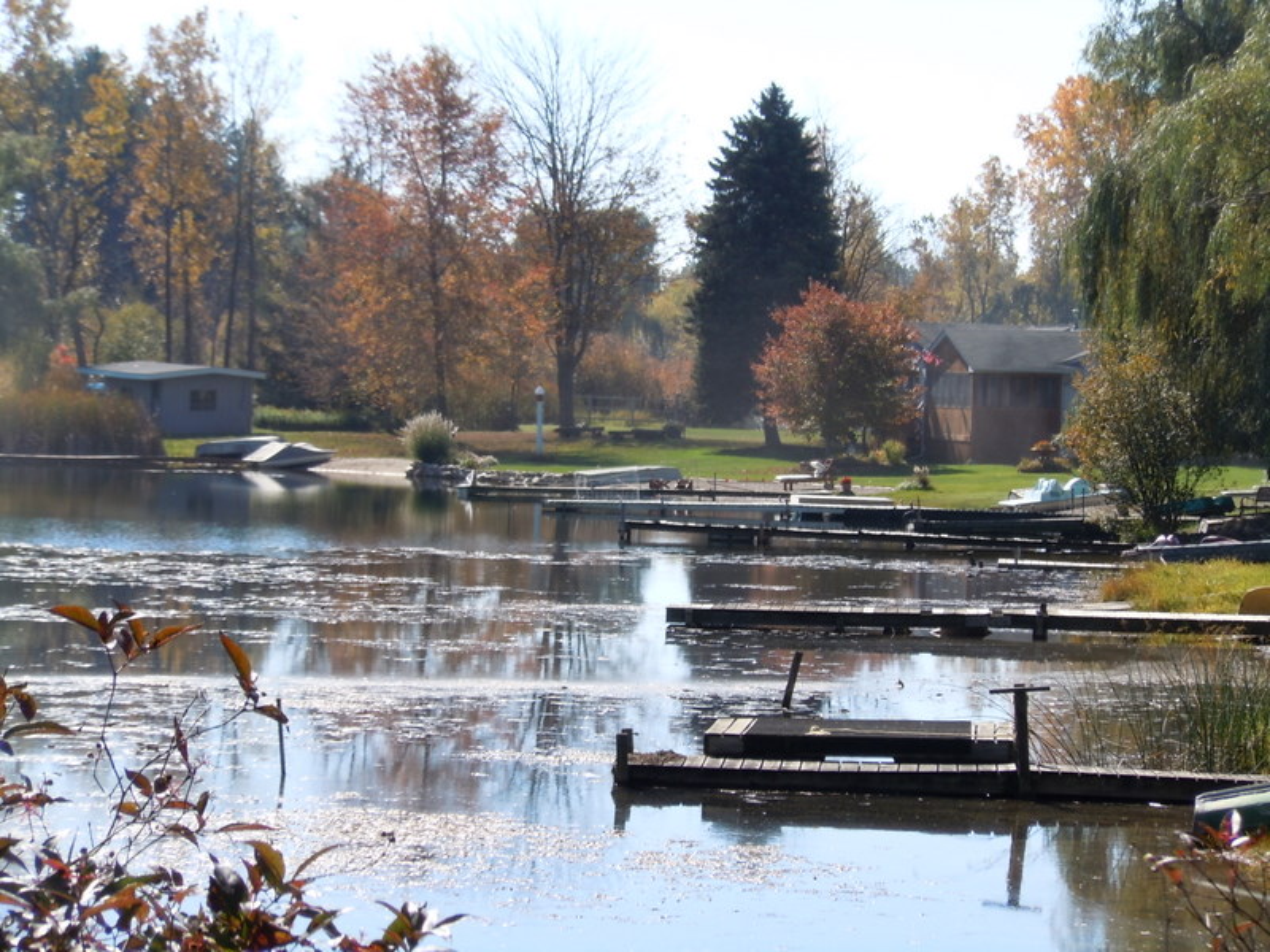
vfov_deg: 10.5
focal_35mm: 141
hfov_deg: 14.0
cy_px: 476
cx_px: 635
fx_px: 5173
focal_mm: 25.3
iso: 100
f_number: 5.5
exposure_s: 1/320
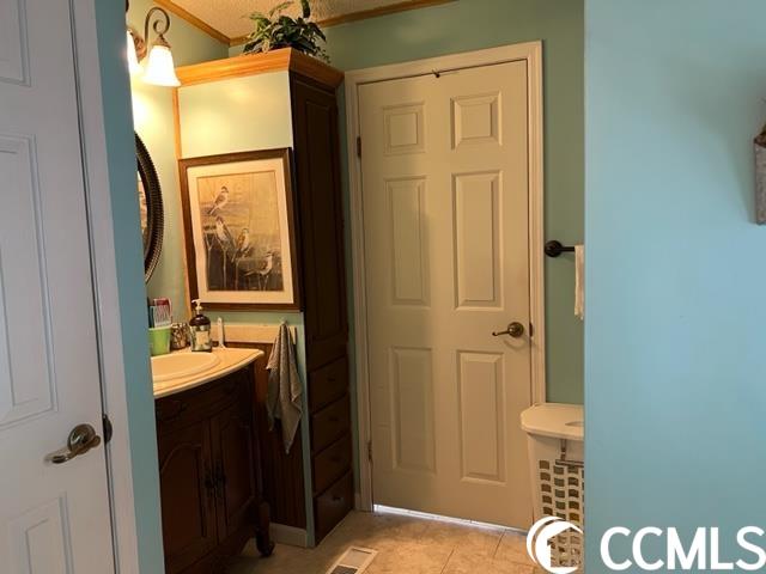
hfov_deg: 67.3
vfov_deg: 53.1
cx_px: 383
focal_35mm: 26
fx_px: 575
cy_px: 287
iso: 125
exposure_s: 1/60
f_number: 1.5
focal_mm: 5.7
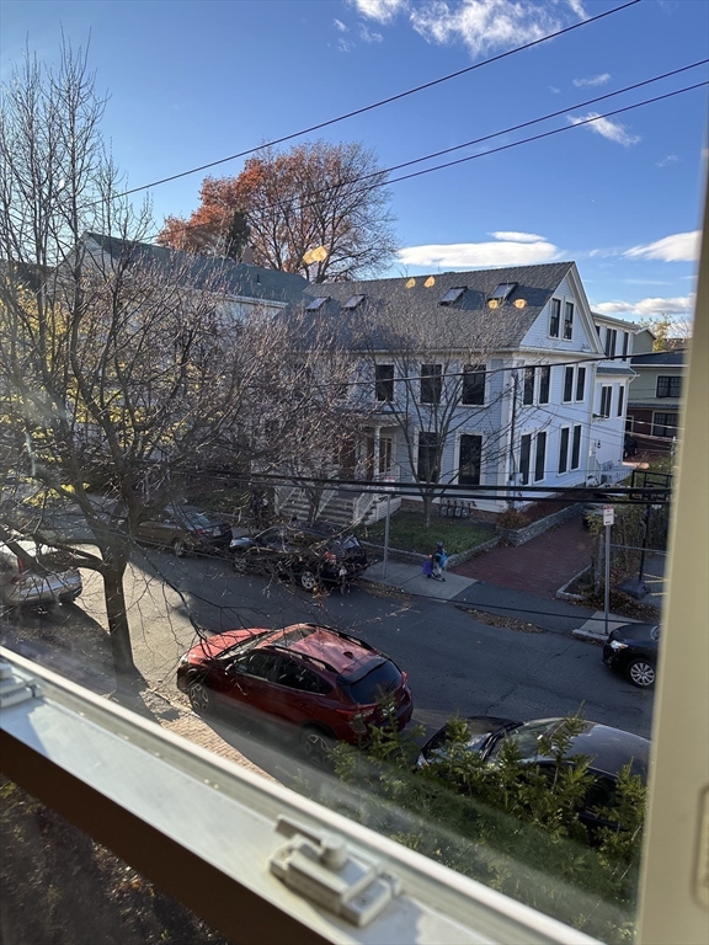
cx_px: 354
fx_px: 655
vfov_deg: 71.6
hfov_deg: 56.8
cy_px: 472
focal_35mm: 24
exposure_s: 1/1339
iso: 80
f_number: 1.78
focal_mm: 6.86
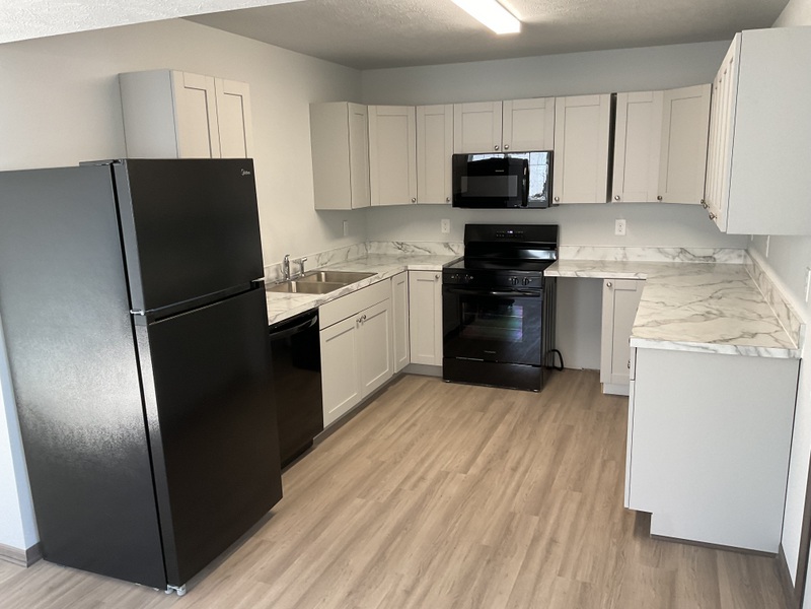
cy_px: 304
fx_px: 679
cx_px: 406
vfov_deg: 48.2
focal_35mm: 29
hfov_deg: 61.7
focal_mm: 3
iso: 80
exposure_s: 1/60
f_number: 1.8
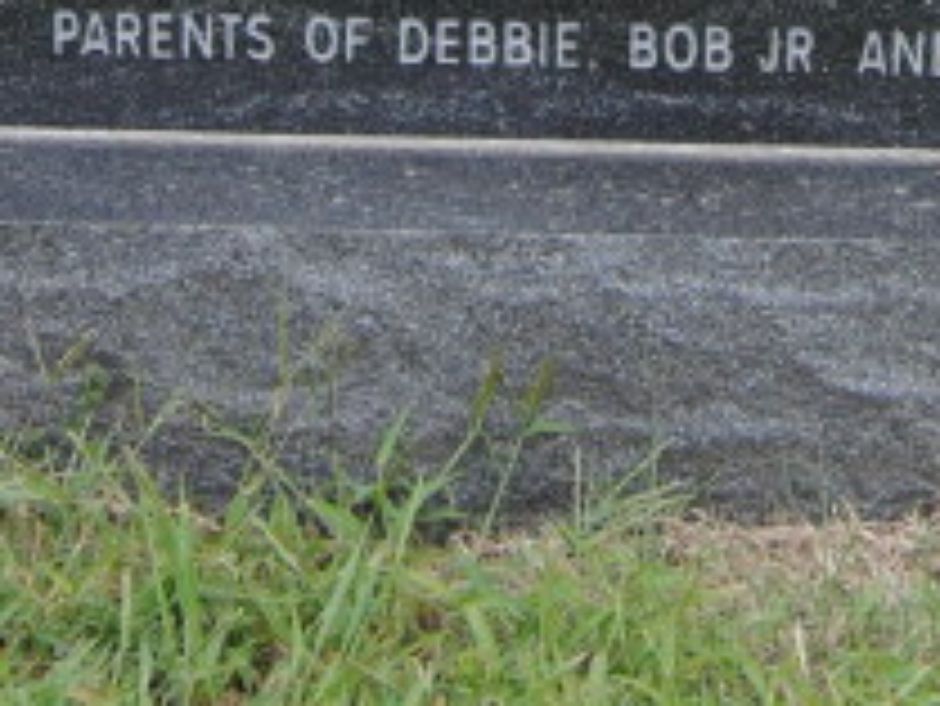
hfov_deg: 11.6
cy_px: -560
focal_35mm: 170
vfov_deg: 8.4
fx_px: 4619
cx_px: 612
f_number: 6.3
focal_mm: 24
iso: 100
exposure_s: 1/160
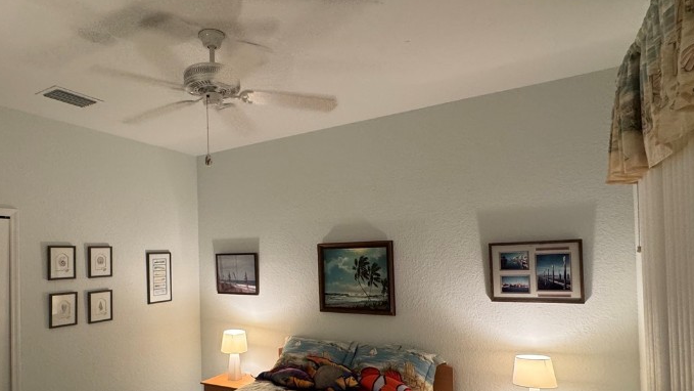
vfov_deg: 48.9
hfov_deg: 78.0
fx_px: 423
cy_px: 251
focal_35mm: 23
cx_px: 288
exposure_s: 1/60
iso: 250
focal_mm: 2.22
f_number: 2.2
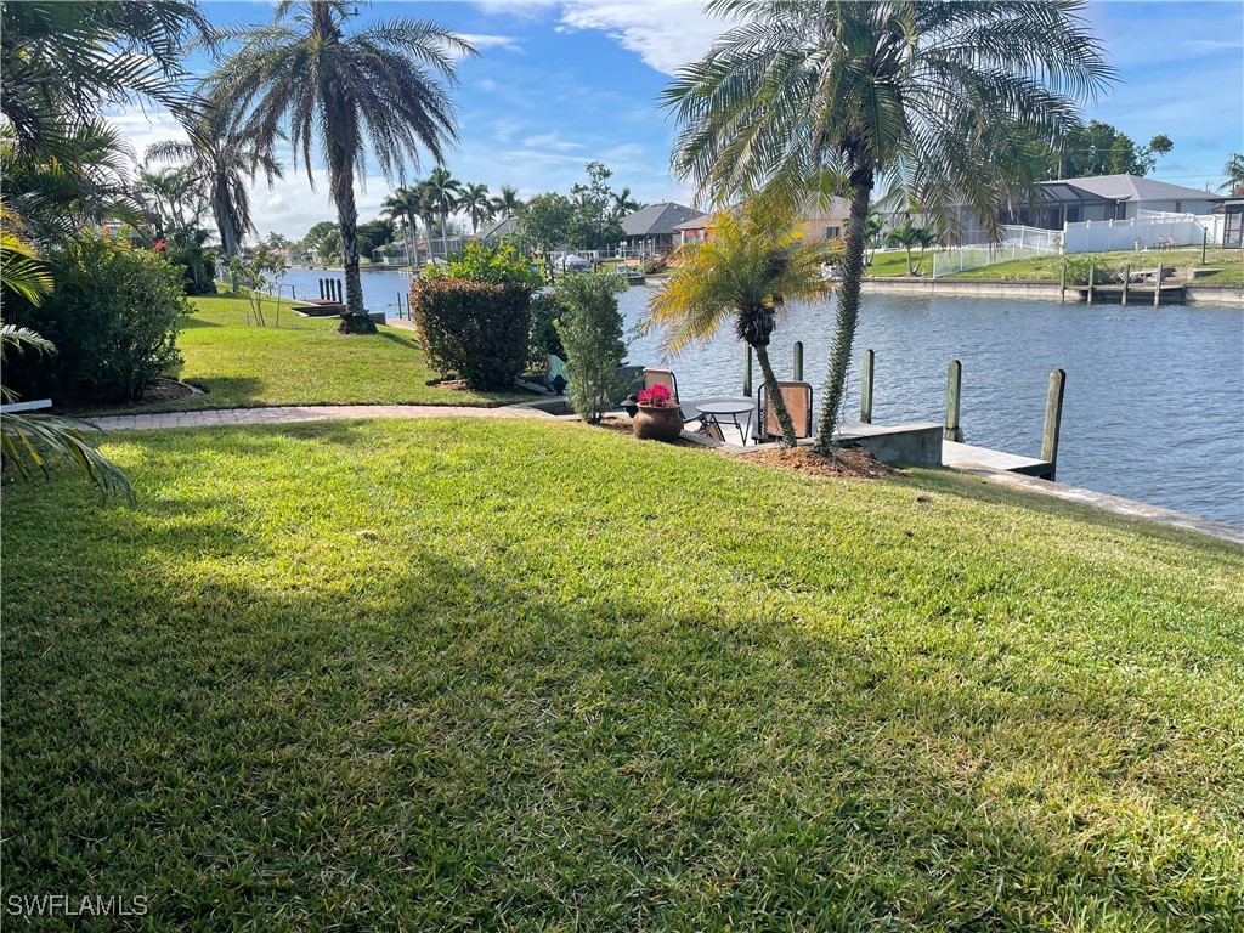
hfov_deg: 67.3
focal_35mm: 26
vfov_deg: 53.1
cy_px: 466
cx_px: 622
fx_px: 934
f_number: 1.6
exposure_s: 1/1770
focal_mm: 4.2
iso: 32
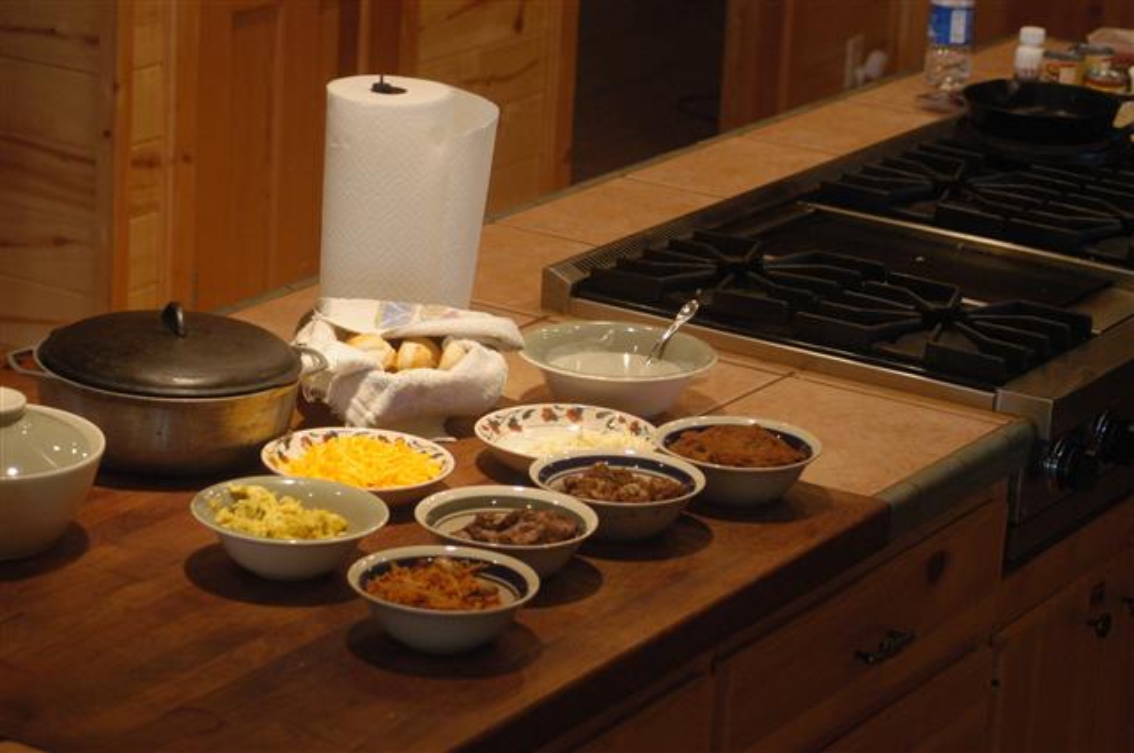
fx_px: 3303
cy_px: 376
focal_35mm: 105
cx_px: 567
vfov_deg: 13.0
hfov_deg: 19.5
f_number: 4.5
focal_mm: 70
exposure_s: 1/80
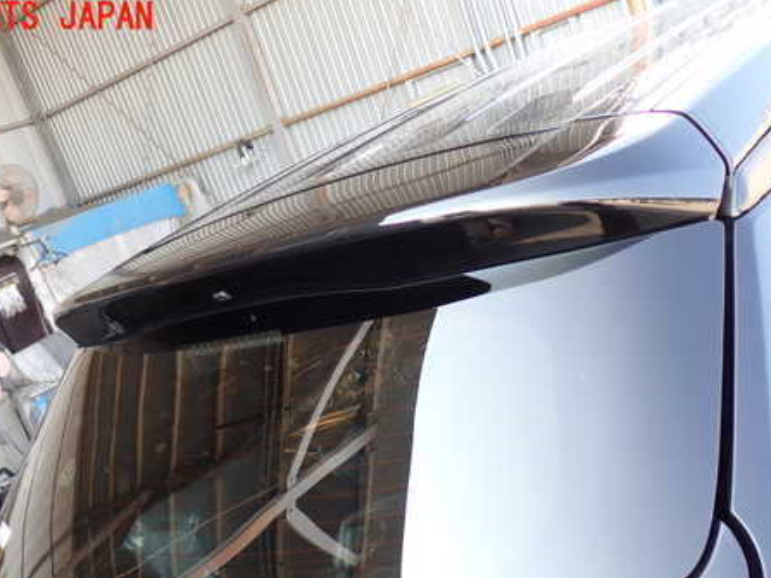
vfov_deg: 33.3
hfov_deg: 43.8
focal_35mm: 43
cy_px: 385
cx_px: 357
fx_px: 957
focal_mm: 5.79
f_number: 2.4
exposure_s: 1/60
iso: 100
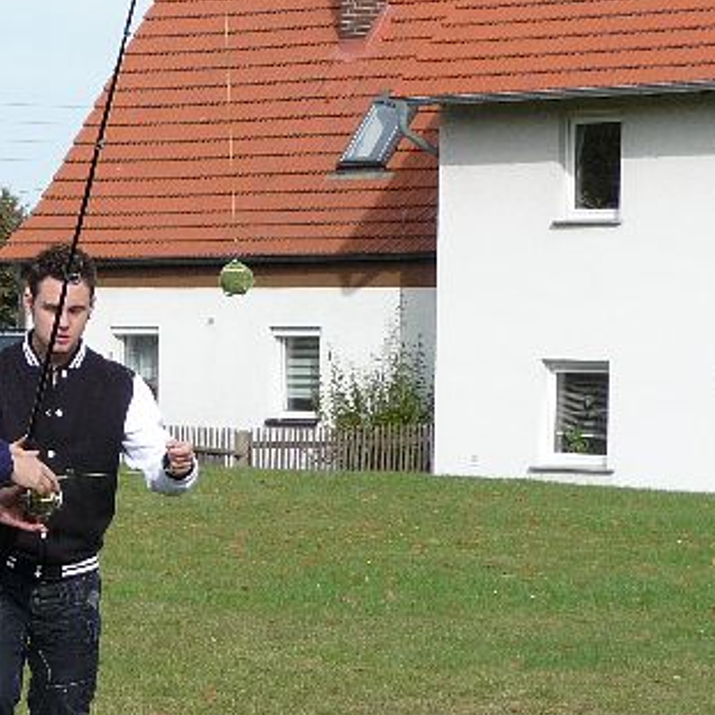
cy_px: 556
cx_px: -78
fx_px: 4090
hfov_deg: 9.9
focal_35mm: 175
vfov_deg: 10.0
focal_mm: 13.1
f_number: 4.6
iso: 100
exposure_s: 1/400
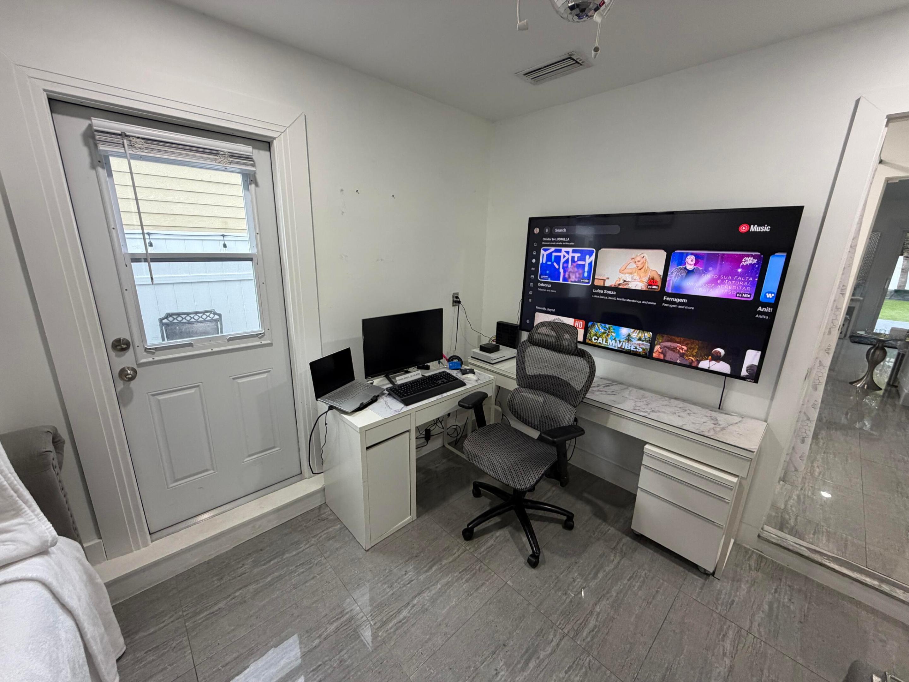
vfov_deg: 85.7
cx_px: 454
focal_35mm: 14
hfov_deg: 102.1
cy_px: 341
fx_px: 368
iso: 320
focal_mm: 2.22
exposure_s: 1/120
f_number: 2.2
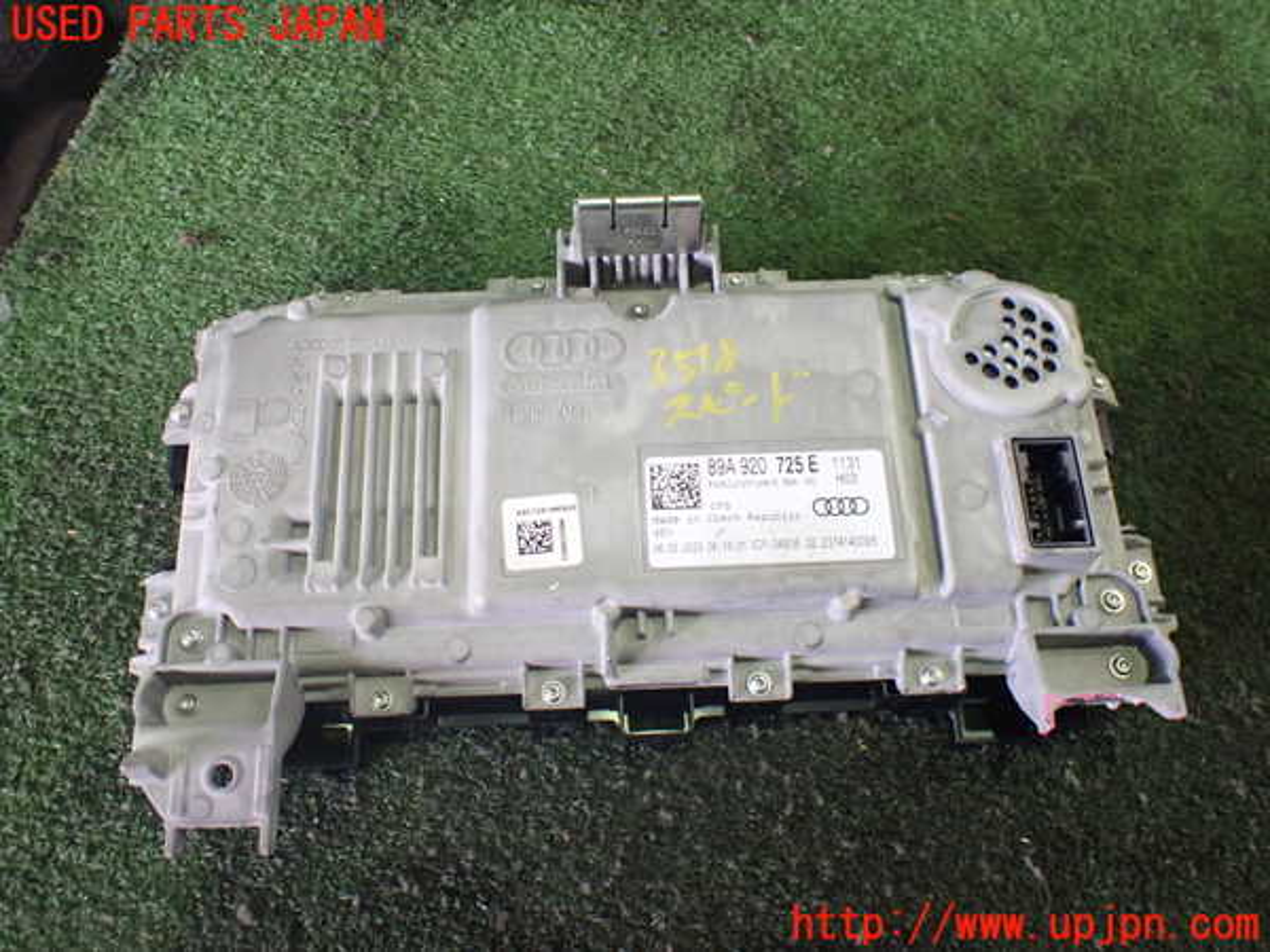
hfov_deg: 60.0
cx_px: 635
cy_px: 476
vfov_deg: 46.8
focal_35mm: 30
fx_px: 1101
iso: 800
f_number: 2.3
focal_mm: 5.4
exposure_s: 1/125
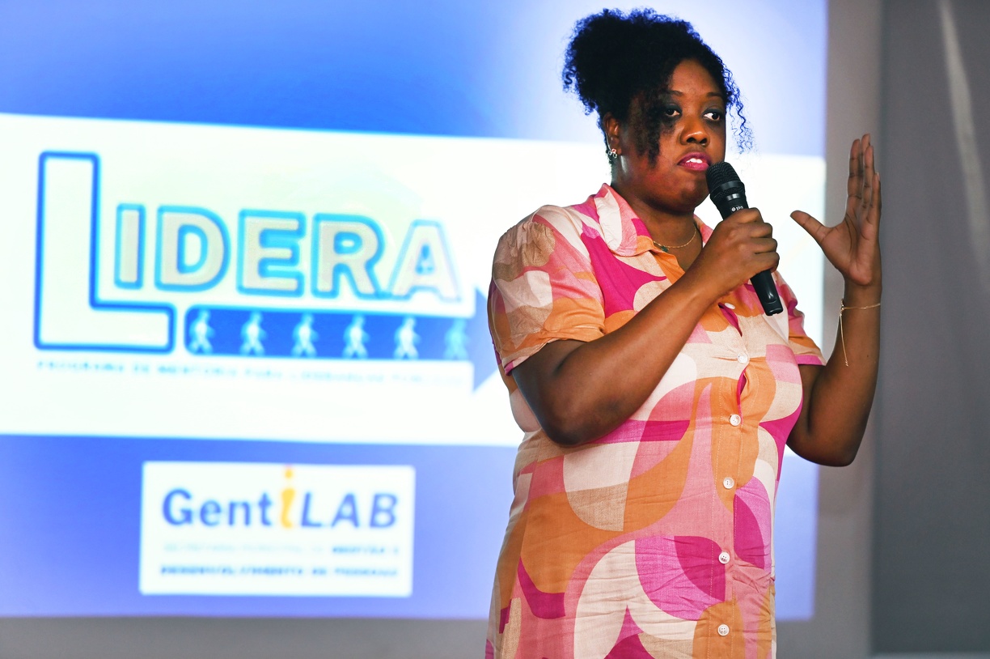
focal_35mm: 165
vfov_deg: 8.3
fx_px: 4534
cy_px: 330
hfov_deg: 12.5
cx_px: 495
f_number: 2.8
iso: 2500
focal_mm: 165
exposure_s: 1/200
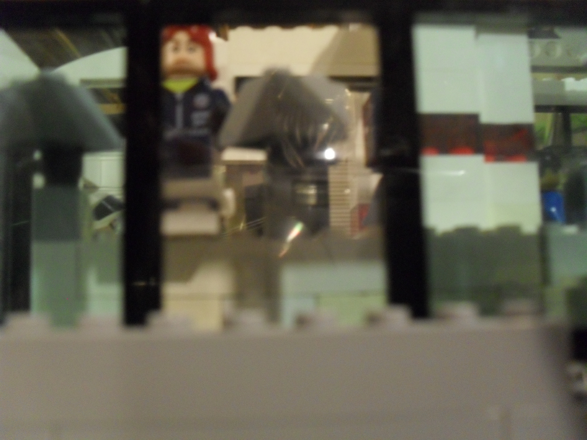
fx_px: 594
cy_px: 220
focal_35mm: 35
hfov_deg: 52.6
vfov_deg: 40.7
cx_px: 294
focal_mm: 6.3
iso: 400
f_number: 3.2
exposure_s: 1/10
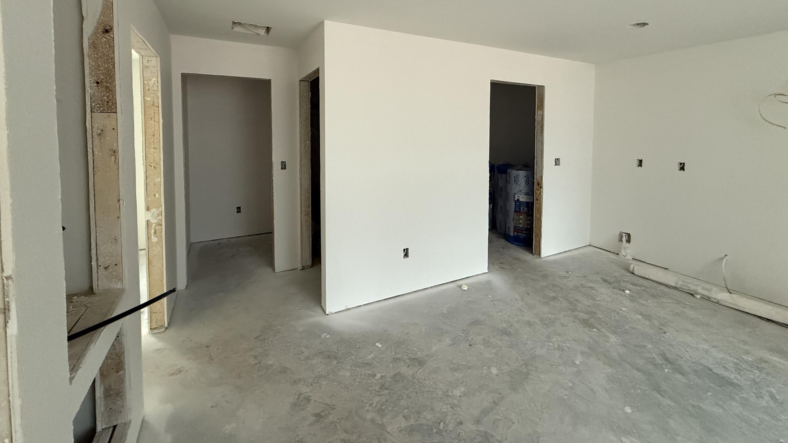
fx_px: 334
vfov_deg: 65.2
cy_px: 145
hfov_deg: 99.4
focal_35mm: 16
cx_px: 395
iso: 640
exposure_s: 1/60
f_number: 2.2
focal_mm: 2.22
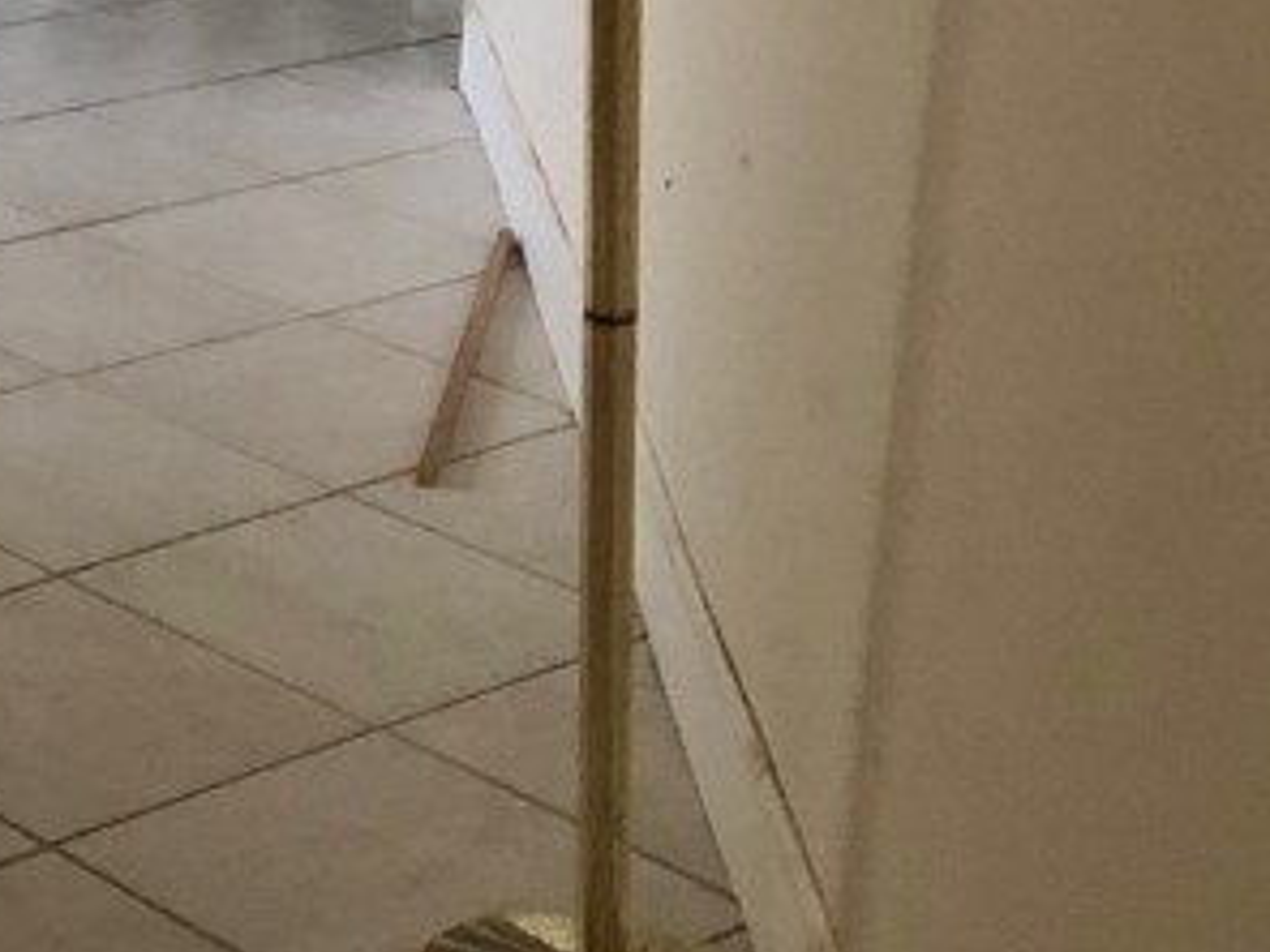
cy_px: -249
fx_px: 3559
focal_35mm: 97
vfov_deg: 14.7
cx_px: -682
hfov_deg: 17.9
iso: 80
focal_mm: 3.99
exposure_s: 1/15
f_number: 1.8
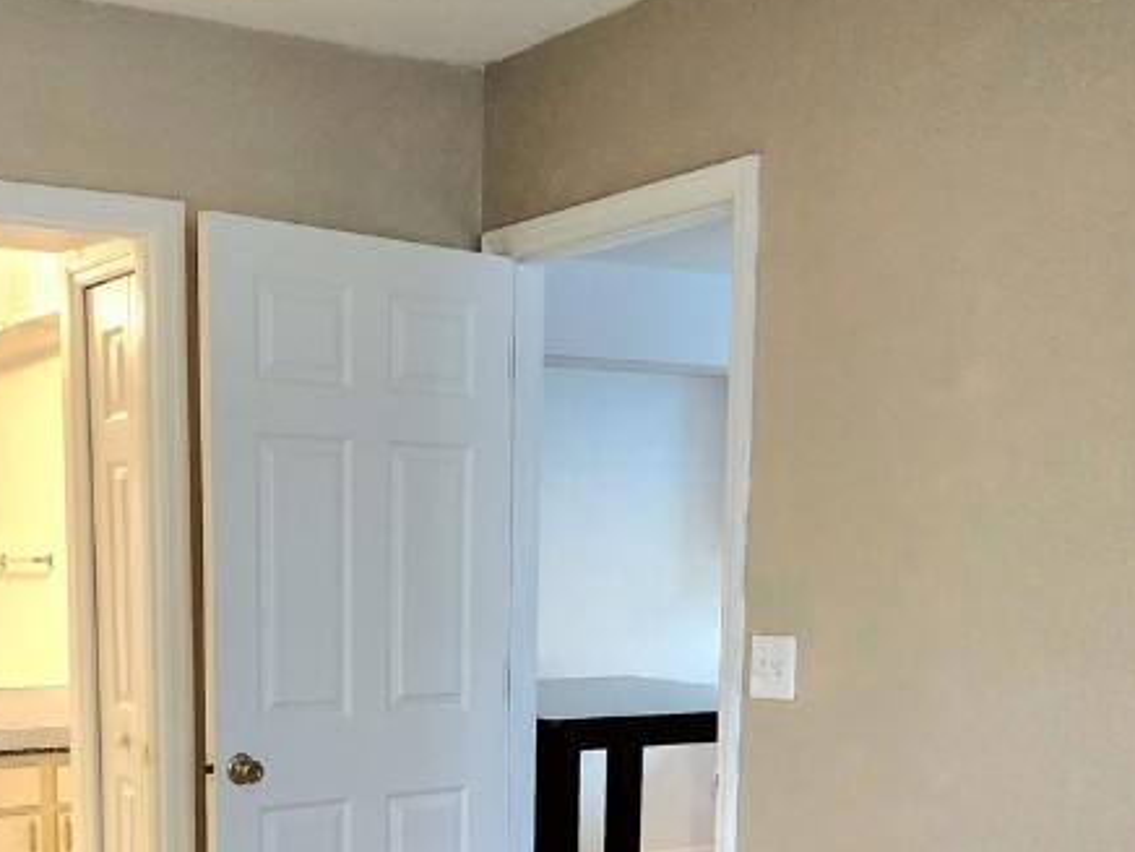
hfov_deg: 35.4
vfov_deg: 26.1
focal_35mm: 54
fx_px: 1771
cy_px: 774
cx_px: 461
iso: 250
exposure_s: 1/120
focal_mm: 6.4
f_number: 1.8
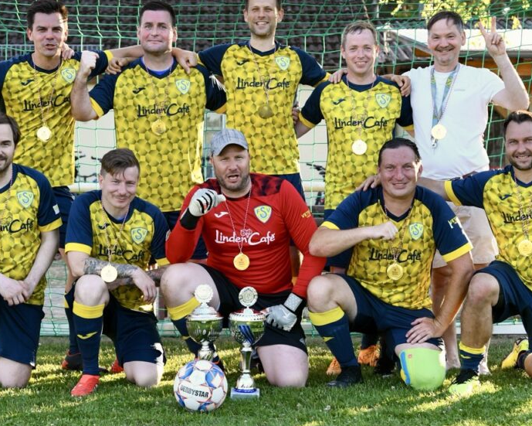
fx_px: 834
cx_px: 225
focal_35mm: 53
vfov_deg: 28.6
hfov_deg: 35.3
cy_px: 197
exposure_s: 1/1600
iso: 1250
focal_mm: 38
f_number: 3.5
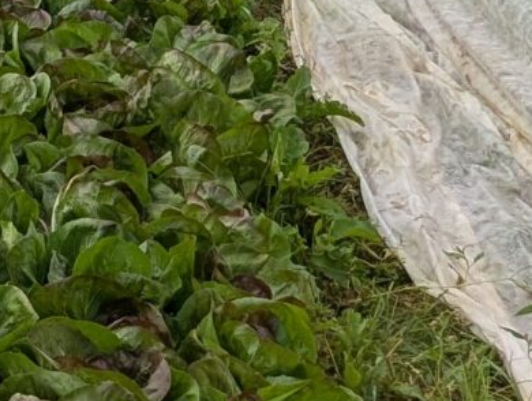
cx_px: -281
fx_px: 1617
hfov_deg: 16.8
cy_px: 10
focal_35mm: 105
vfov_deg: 14.0
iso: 49
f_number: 2.2
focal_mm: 2.35
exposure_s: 1/1348
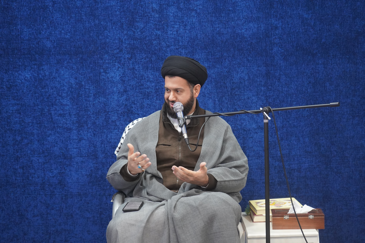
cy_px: 122
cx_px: 182
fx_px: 710
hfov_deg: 28.8
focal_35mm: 70
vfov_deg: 19.5
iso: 6400
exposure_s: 1/160
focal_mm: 70
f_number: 5.6
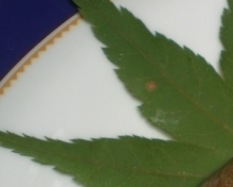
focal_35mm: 108
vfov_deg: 13.8
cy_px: 228
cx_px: 322
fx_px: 745
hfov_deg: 16.6
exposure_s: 1/60
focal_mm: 6.3
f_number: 4.4
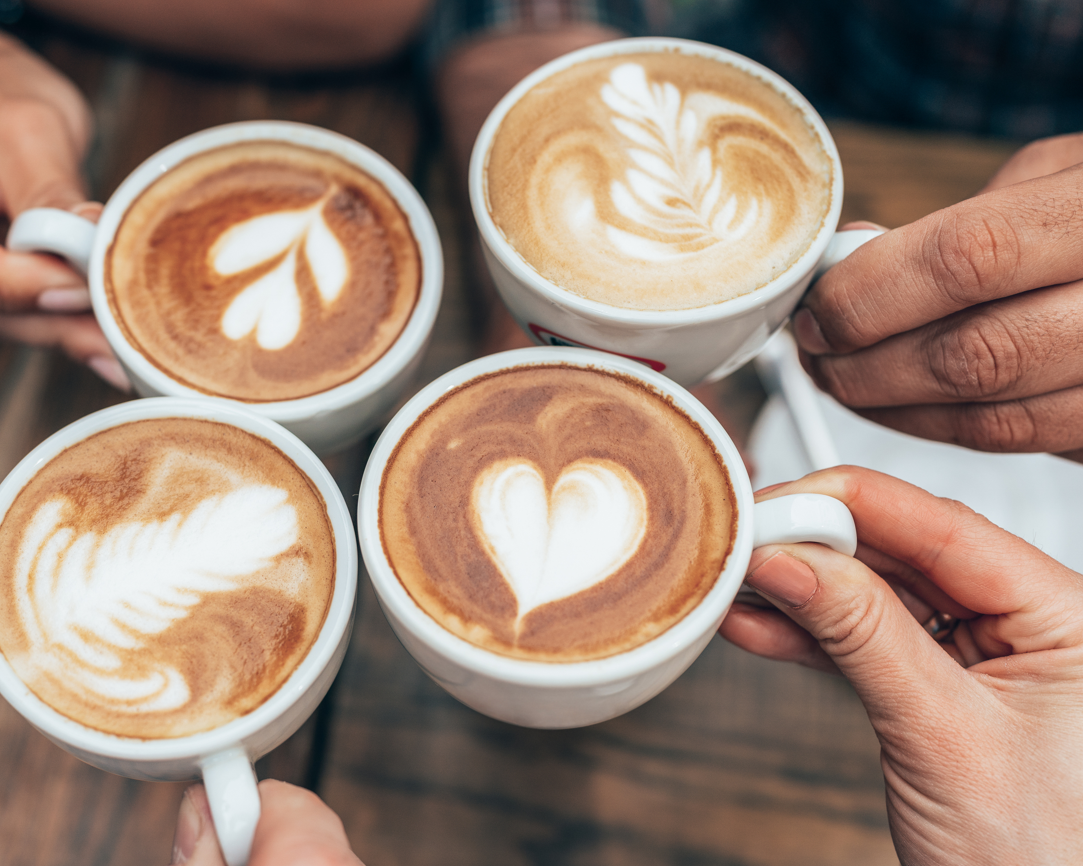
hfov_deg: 40.3
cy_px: 459
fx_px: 1474
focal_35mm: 46
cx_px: 498
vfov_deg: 32.7
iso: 160
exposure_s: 1/2000
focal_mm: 35
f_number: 2.5
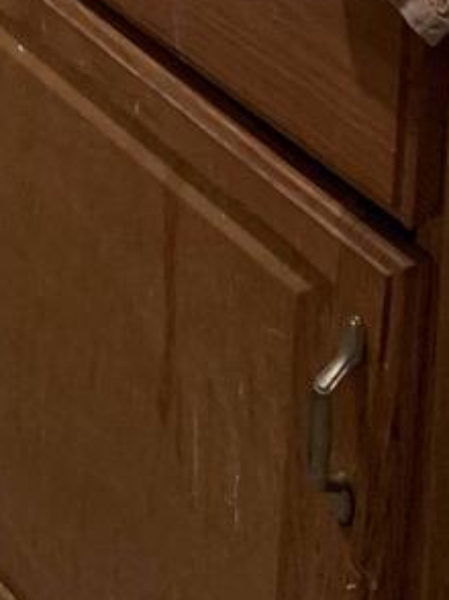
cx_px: -314
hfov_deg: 10.4
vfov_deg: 12.6
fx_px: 2355
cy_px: -618
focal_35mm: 136
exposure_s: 1/60
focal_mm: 4.2
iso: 160
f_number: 1.8
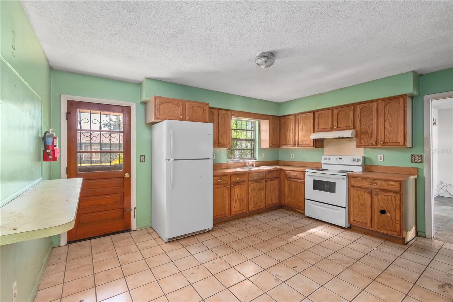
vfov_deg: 77.3
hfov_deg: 100.4
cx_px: 226
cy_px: 151
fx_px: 189
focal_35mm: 15
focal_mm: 10
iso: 250
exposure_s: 1.3
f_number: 9
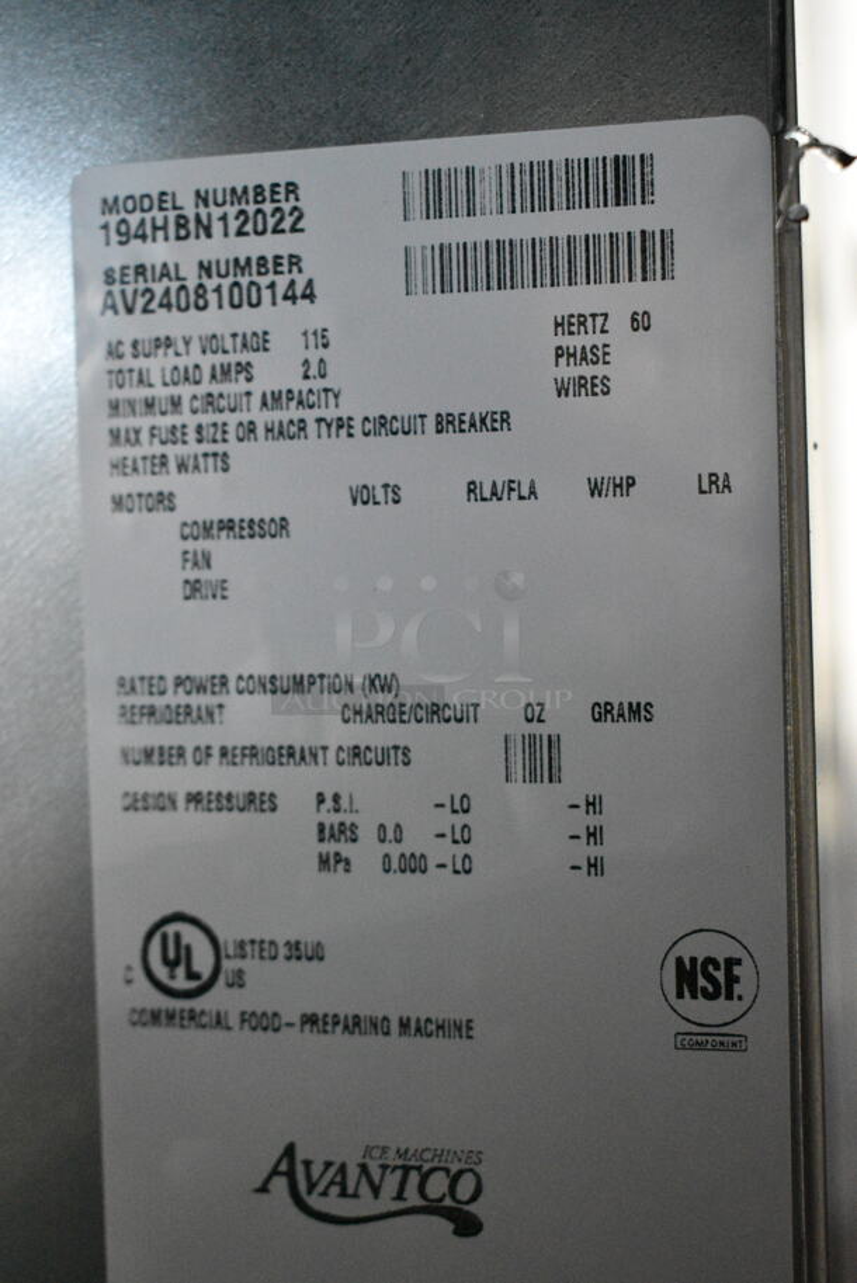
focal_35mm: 57
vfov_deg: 35.0
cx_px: 428
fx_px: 2032
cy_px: 642
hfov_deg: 23.8
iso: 6400
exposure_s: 1/125
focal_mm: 38
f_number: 5.6
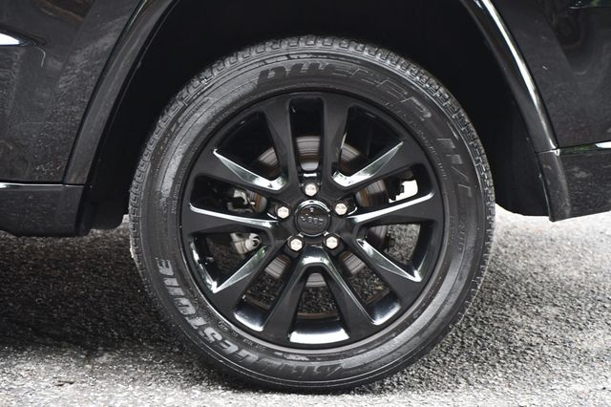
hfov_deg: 15.2
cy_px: 204
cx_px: 306
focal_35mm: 135
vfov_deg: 10.1
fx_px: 2290
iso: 1400
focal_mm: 90
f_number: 4.8
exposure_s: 1/125
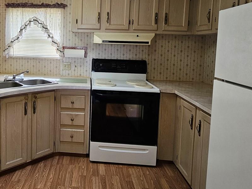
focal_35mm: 26
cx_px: 66
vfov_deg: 51.6
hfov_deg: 63.7
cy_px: 56
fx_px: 189
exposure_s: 1/60
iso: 125
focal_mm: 2.2
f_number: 2.2
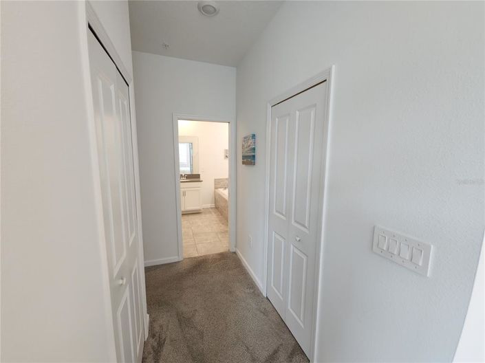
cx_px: 242
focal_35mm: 13
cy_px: 182
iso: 200
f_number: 2.2
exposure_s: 1/60
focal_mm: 2.2
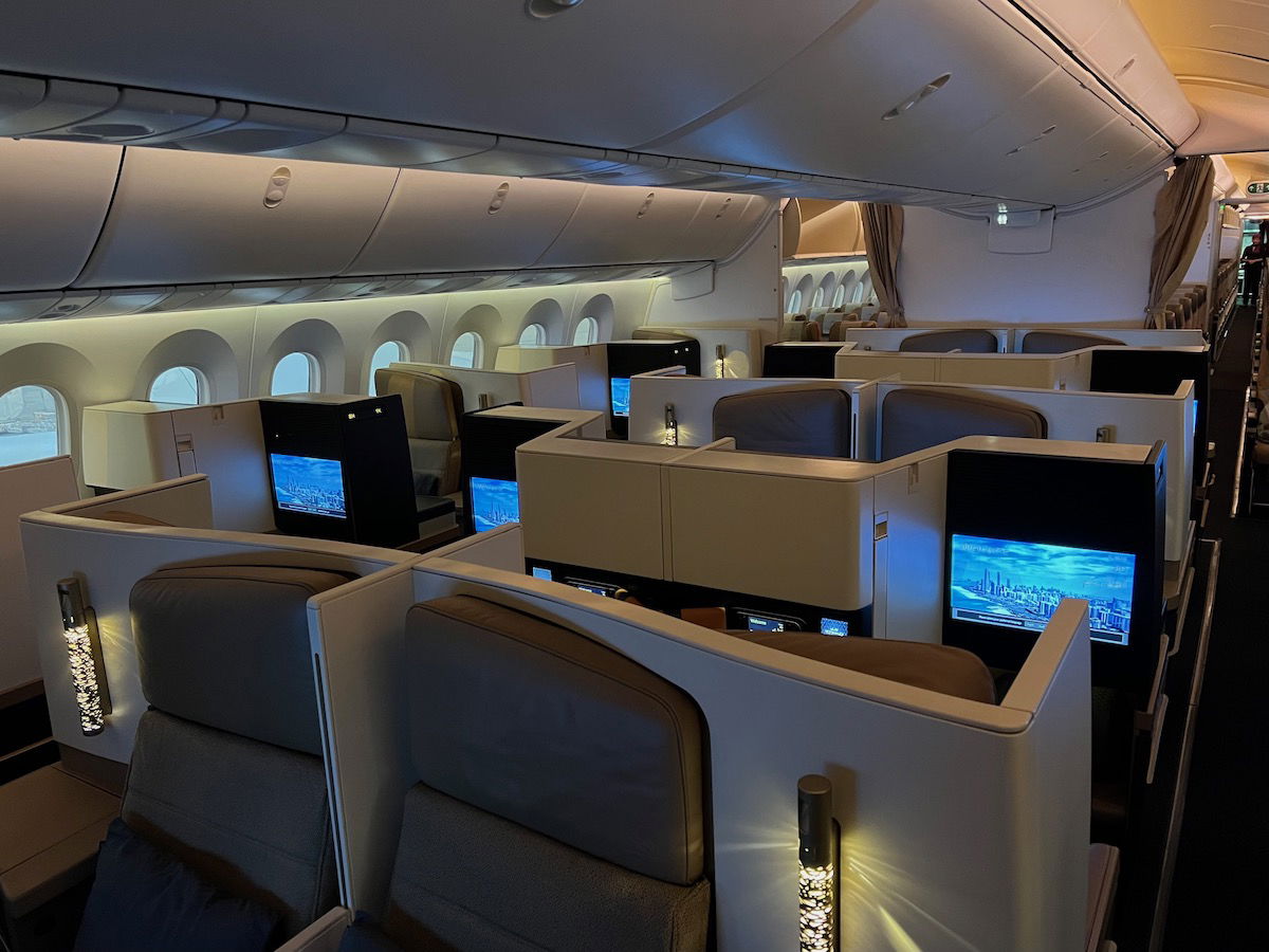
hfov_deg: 67.3
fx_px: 953
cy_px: 476
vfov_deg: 53.1
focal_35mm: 26
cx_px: 634
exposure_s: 1/33
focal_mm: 5.7
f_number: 1.5
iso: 640
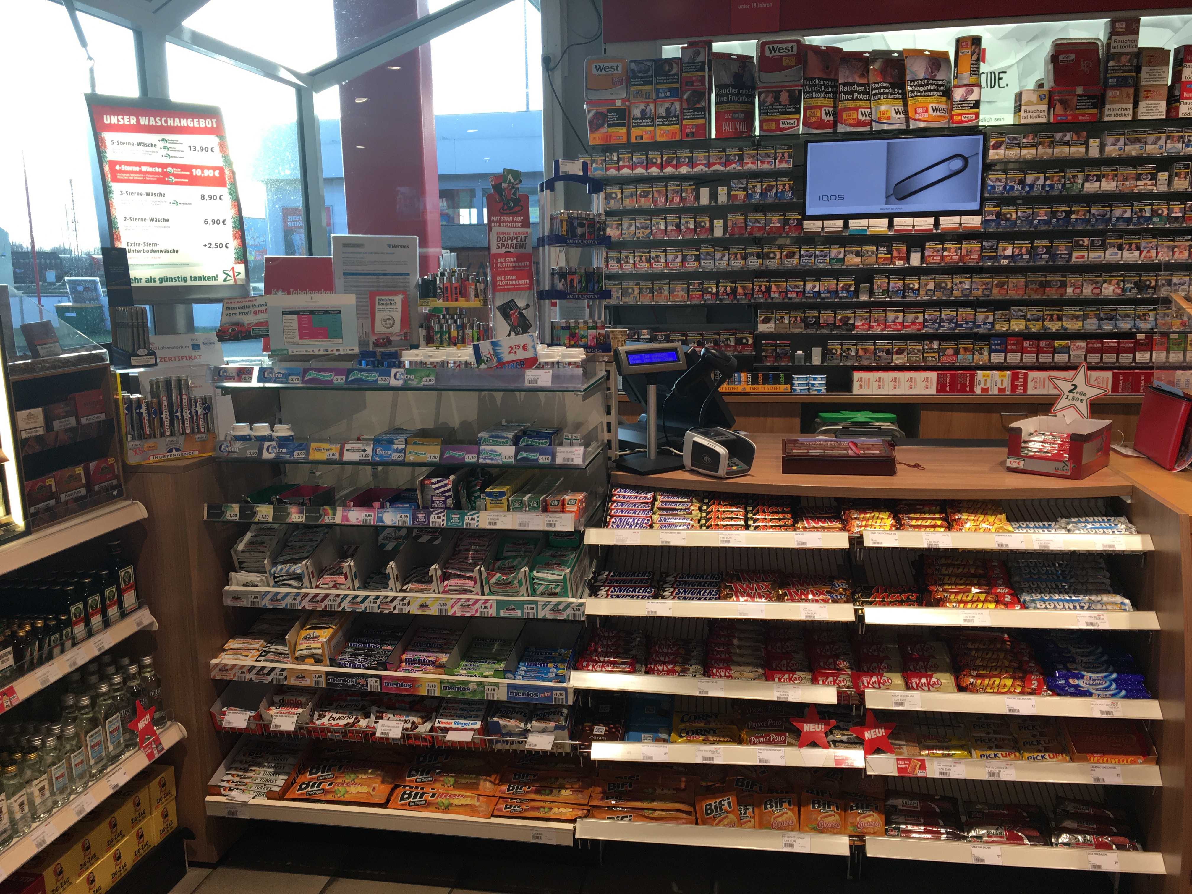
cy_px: 447
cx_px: 596
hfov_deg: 61.7
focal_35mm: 29
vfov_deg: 48.2
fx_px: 999
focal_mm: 4.15
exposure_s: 1/100
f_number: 2.2
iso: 40
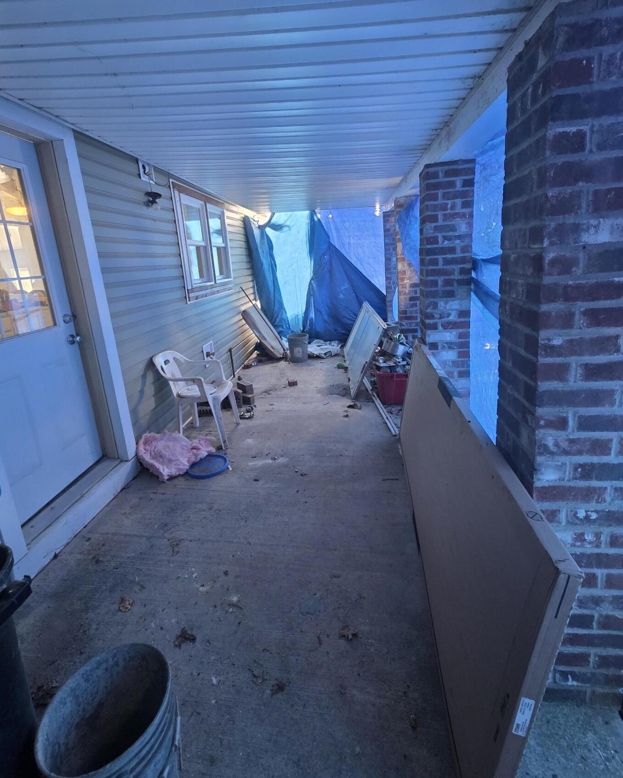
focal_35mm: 15
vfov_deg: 96.3
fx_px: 346
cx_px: 308
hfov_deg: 84.0
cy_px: 338
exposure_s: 1/60
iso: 320
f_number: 1.9
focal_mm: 2.2
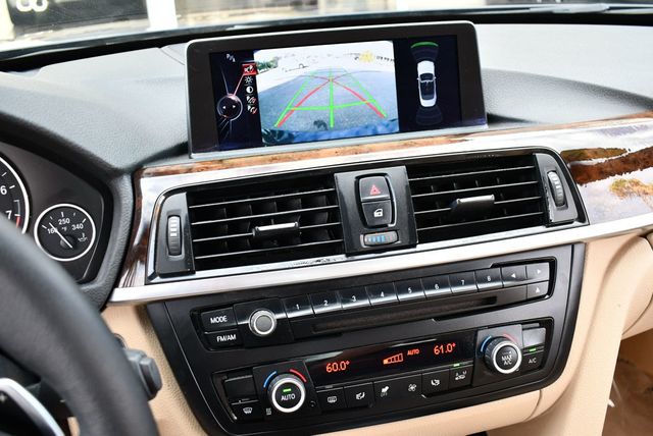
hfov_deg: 53.1
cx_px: 326
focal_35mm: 36
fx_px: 654
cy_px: 218
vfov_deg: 36.9
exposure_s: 1/250
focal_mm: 18
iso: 800
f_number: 3.5
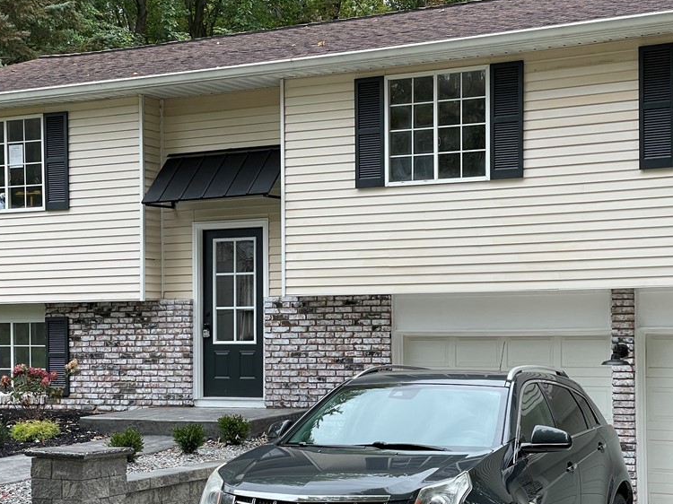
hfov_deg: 27.4
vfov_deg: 20.6
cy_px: 338
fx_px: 1380
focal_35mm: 71
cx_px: 318
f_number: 2
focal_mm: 6
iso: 40
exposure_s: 1/99
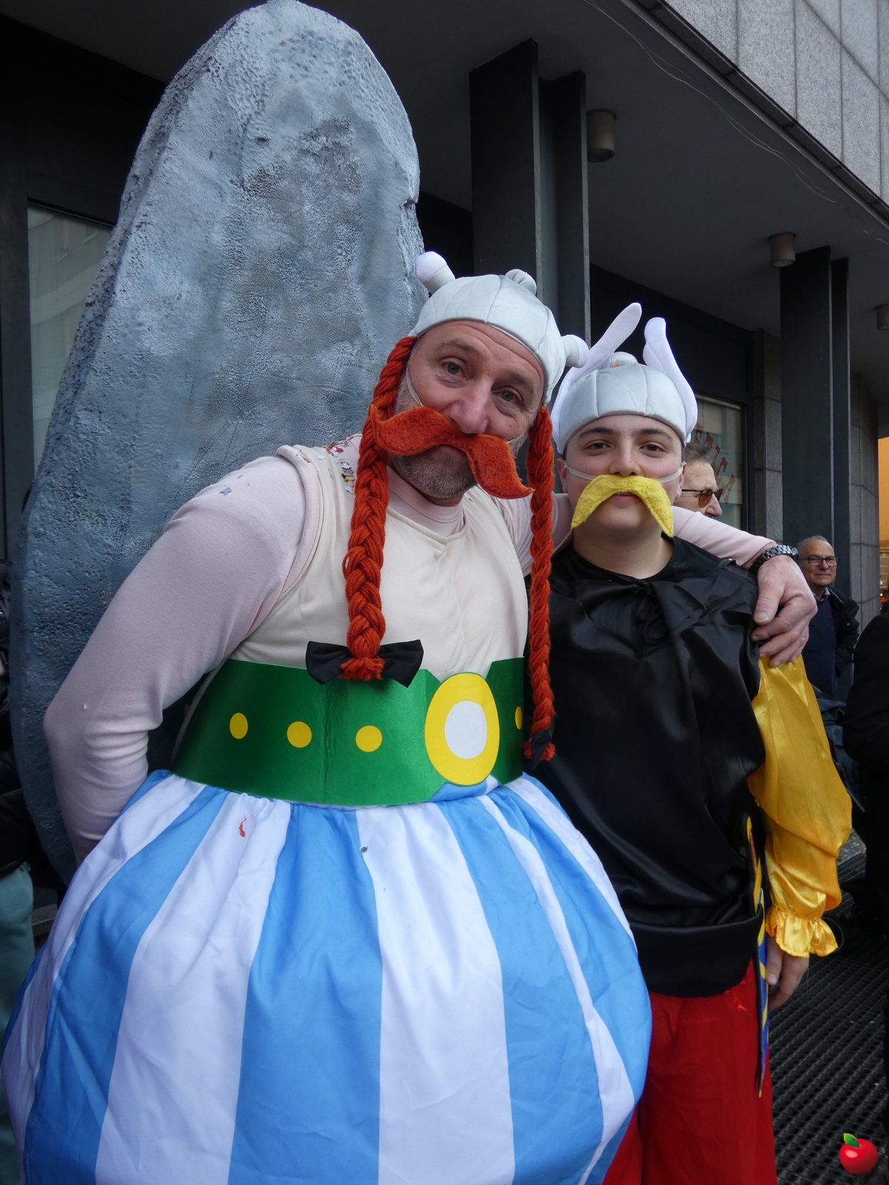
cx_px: 444
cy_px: 592
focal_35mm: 26
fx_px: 890
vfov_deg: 67.3
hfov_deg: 53.1
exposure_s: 1/125
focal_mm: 4.6
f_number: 3.1
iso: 80
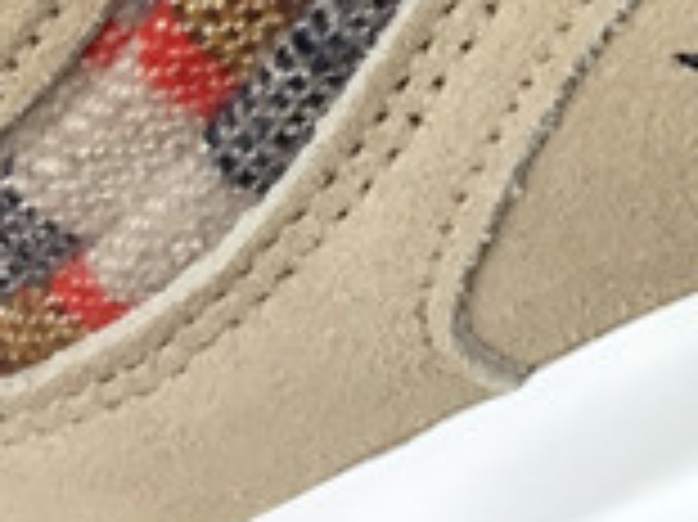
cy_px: -452
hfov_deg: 10.3
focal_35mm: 180
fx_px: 3627
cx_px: 1319
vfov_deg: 7.9
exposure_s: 1/141
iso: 25
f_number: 2.4
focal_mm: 3.3
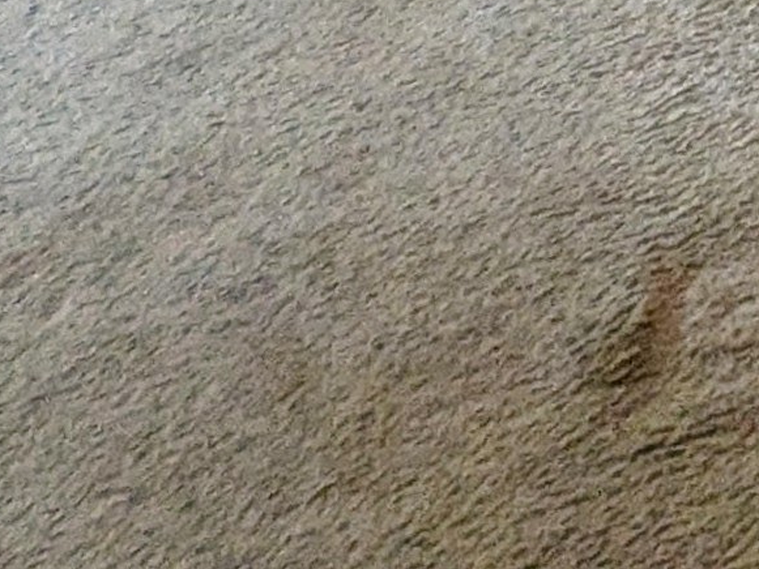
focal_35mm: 94
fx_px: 2061
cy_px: -1321
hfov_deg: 15.4
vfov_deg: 9.9
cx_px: 1636
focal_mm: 1.85
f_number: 2.2
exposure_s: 1/60
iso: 413
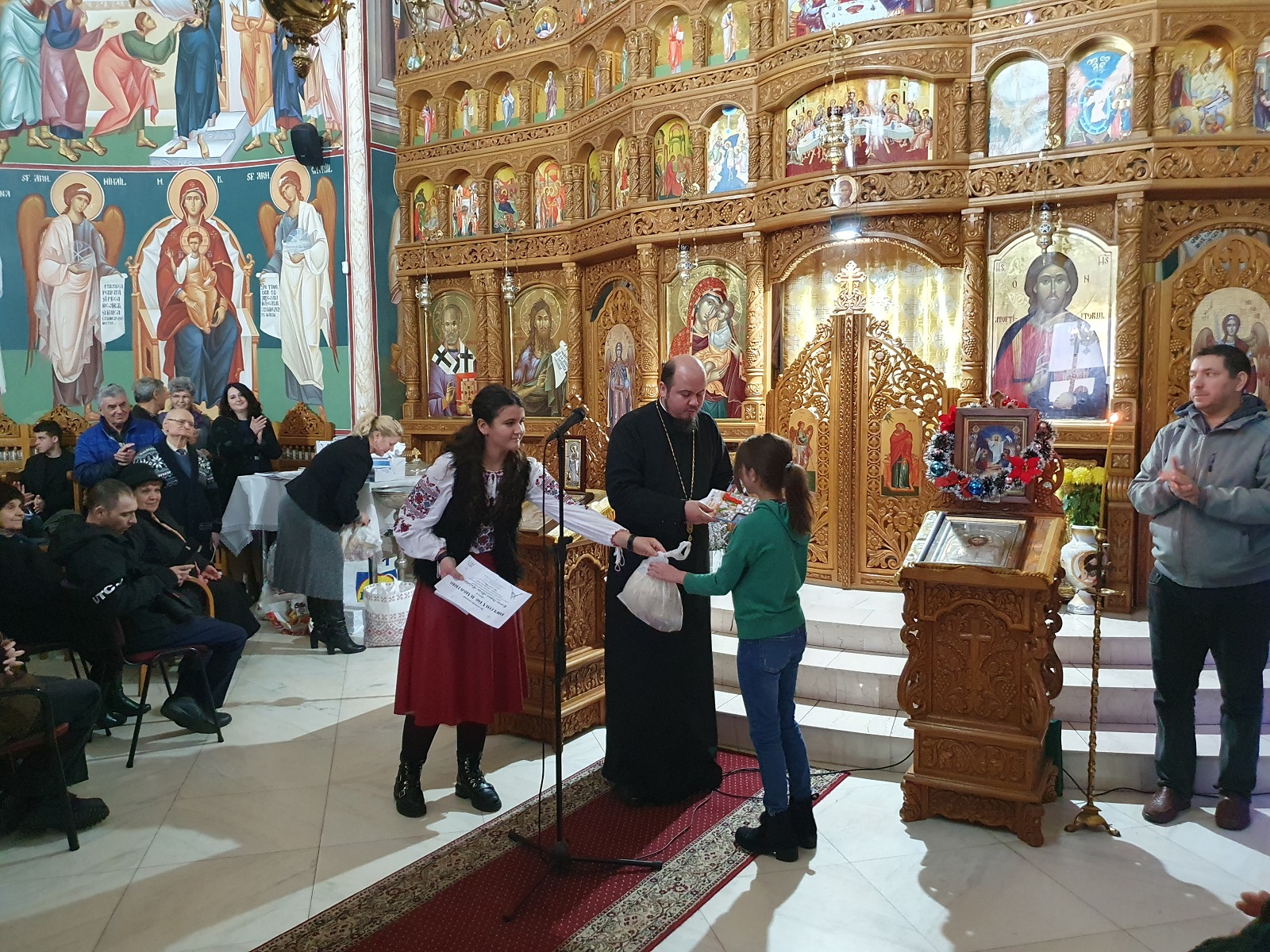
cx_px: 635
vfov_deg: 53.1
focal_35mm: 26
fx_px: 954
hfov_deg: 67.3
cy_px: 476
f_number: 1.5
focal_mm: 4.32
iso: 640
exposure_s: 1/50
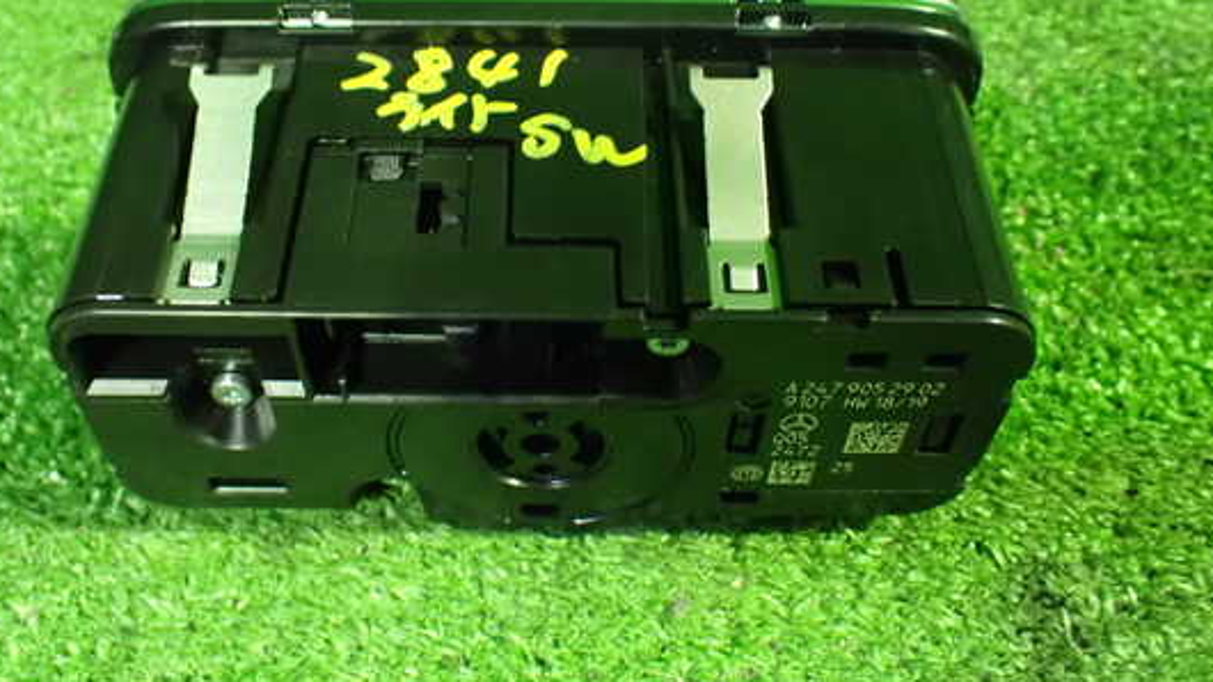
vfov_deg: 31.9
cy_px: 272
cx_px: 542
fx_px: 1190
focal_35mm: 37
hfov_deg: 53.9
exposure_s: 1/30
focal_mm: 5.4
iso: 1600
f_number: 2.3
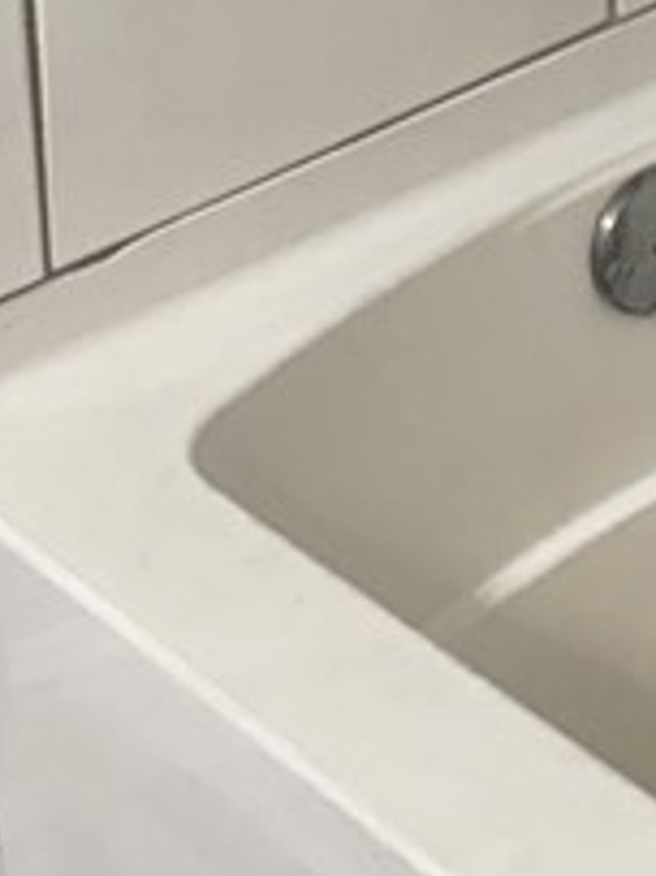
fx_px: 3061
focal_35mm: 121
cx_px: 1187
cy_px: -846
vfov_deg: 13.9
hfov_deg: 11.4
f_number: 1.78
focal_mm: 6.76
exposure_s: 1/120
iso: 200
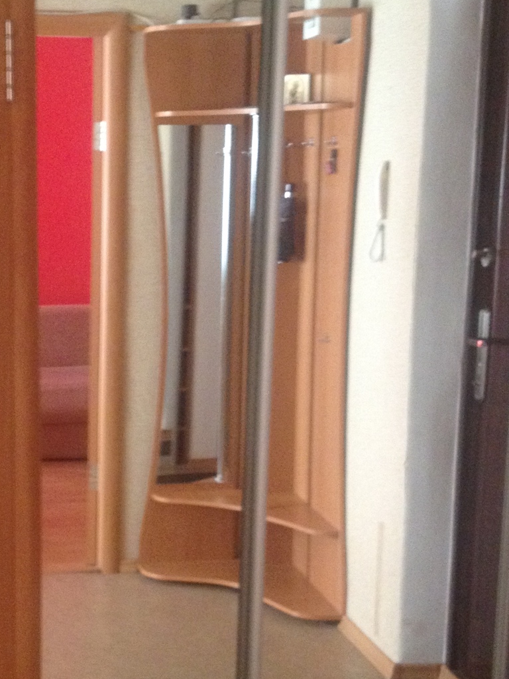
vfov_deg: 27.7
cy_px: 401
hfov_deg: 20.8
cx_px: 96
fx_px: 1372
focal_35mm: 70
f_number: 2.4
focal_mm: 4.28
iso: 250
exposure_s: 1/20
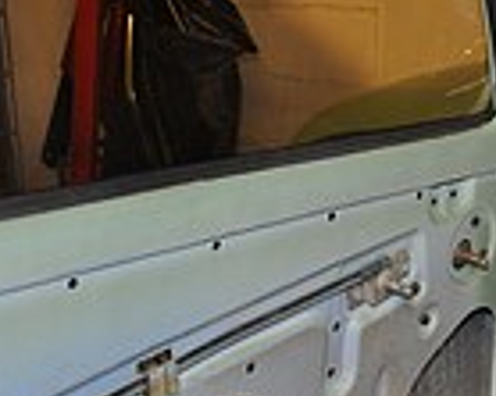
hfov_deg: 21.6
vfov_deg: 18.5
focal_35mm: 81
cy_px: 382
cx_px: 617
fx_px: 1188
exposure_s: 1/60
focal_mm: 20
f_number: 3.5
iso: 800
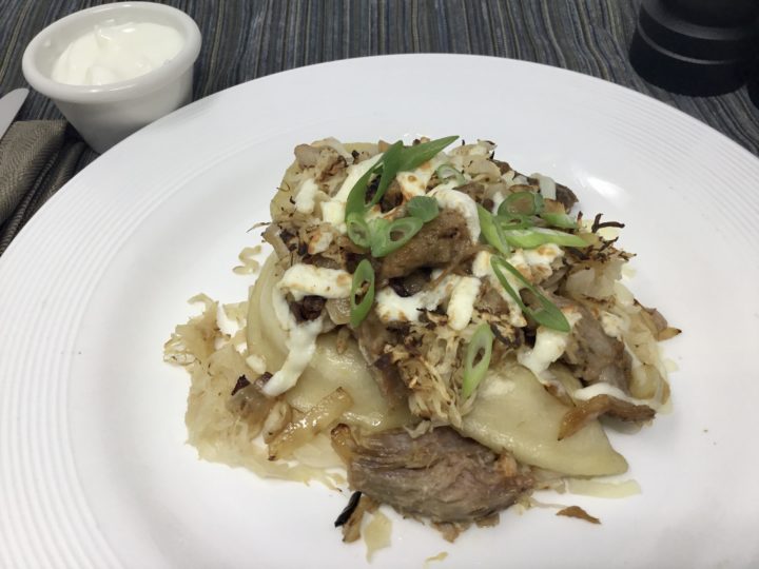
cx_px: 380
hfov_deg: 58.4
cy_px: 284
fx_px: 680
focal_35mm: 31
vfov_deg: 45.4
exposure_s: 1/120
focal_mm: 3.3
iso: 40
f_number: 2.4
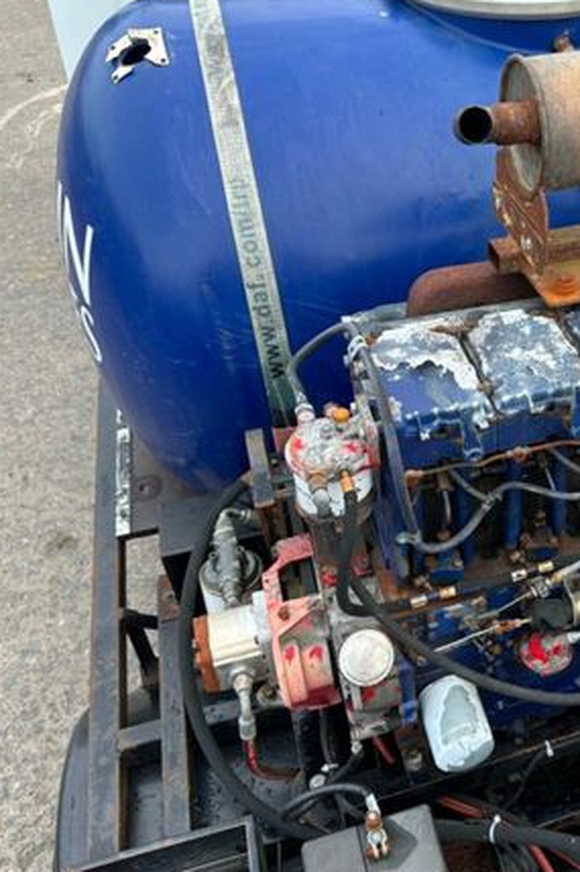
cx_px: 521
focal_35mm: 35
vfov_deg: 54.4
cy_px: 428
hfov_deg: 35.6
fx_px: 846
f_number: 1.78
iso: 80
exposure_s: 1/672
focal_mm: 6.86
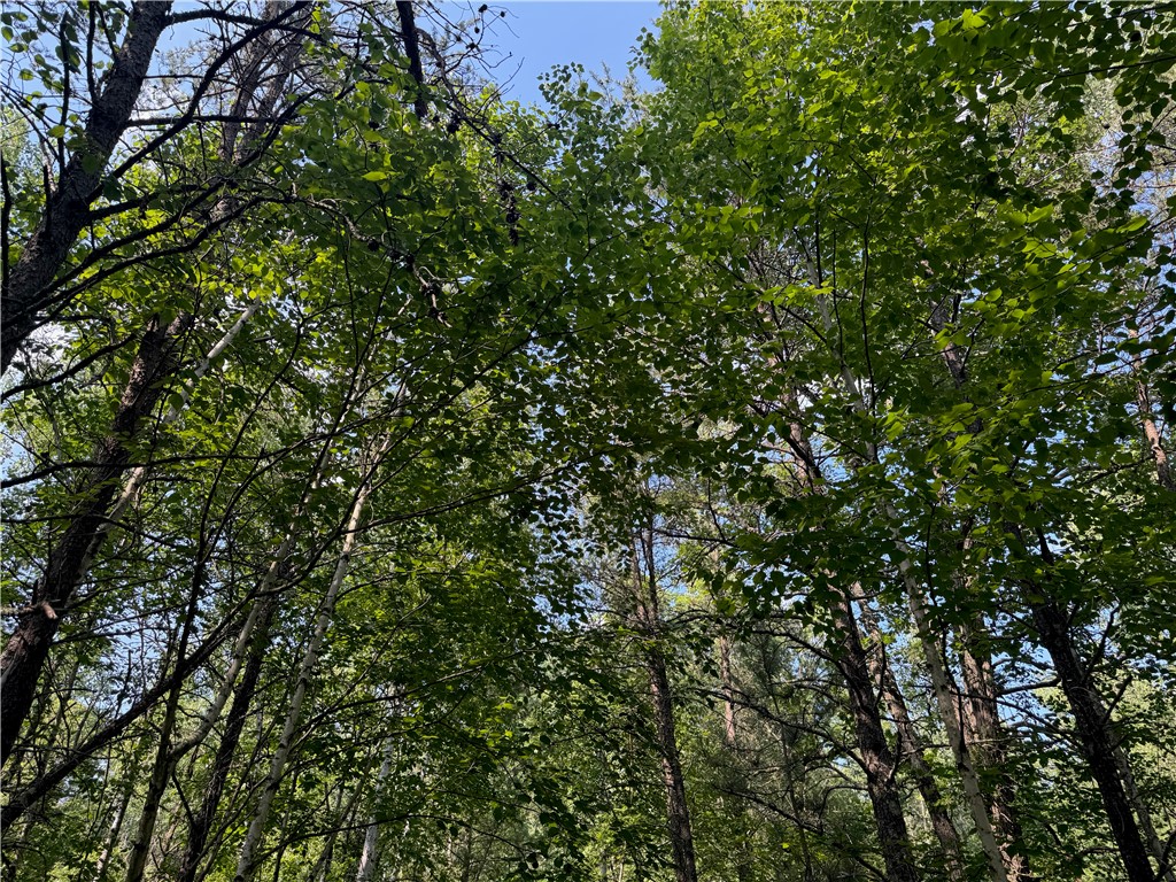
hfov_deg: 71.6
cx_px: 588
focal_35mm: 24
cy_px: 441
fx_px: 815
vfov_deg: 56.8
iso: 80
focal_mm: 6.76
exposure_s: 1/306
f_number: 1.78
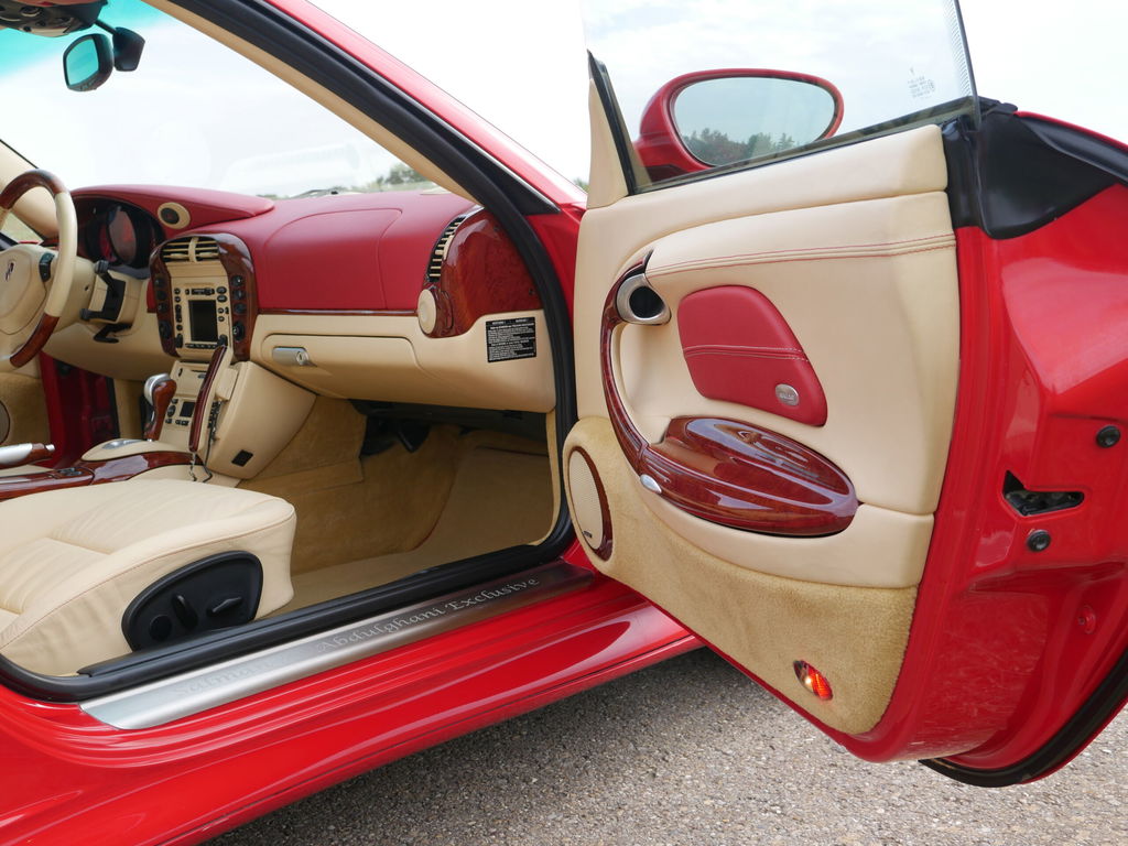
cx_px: 564
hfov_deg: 42.9
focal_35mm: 44
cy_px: 423
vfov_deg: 32.9
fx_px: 1434
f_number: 5.6
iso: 200
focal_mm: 22
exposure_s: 1/160
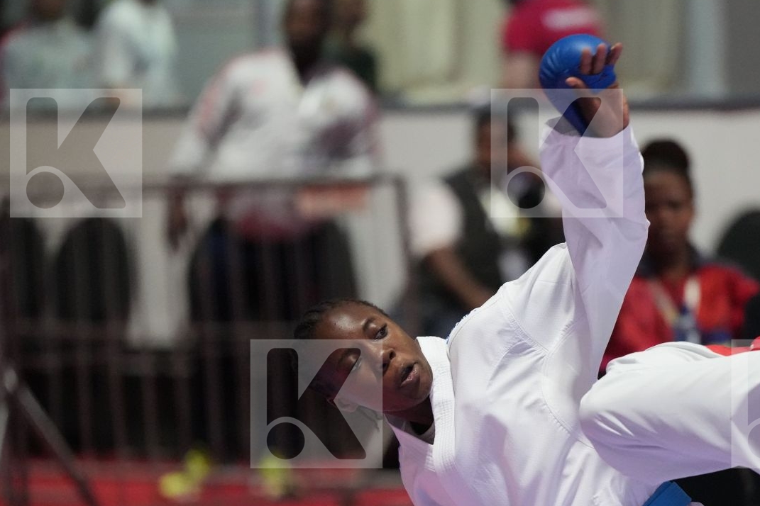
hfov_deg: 6.1
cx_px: 557
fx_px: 7093
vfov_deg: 4.1
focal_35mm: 336
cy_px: 404
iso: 8000
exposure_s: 1/800
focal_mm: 200
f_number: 2.8
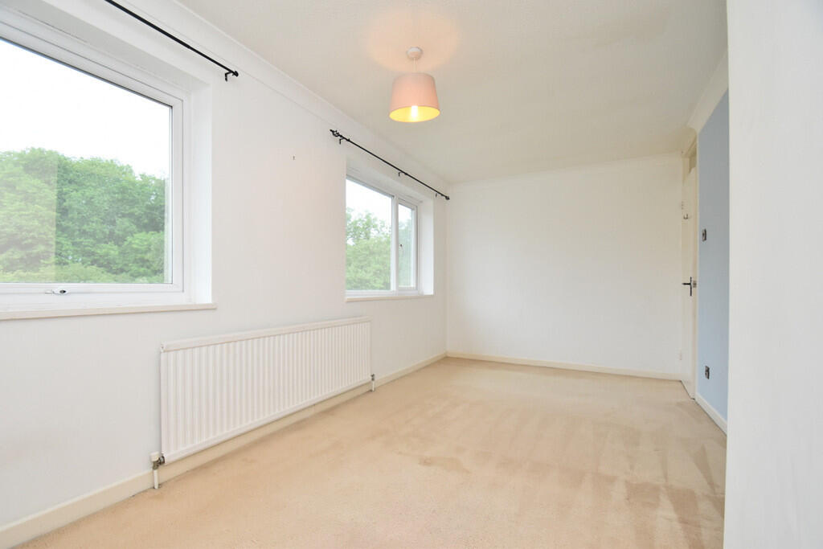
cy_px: 274
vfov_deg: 77.3
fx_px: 343
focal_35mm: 15
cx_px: 412
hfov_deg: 100.4
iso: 800
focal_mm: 10
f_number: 5
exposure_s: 1/200
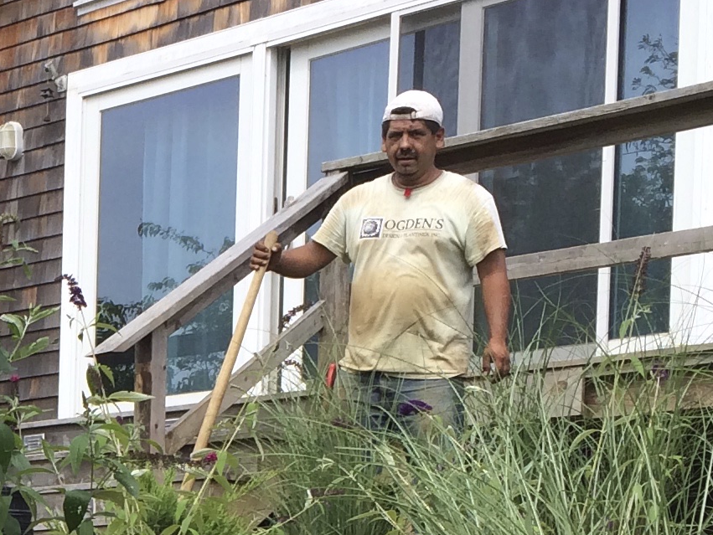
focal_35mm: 115
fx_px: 2370
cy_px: 685
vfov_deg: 12.5
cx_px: -207
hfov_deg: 16.2
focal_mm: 4.12
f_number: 2.2
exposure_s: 1/933
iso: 32
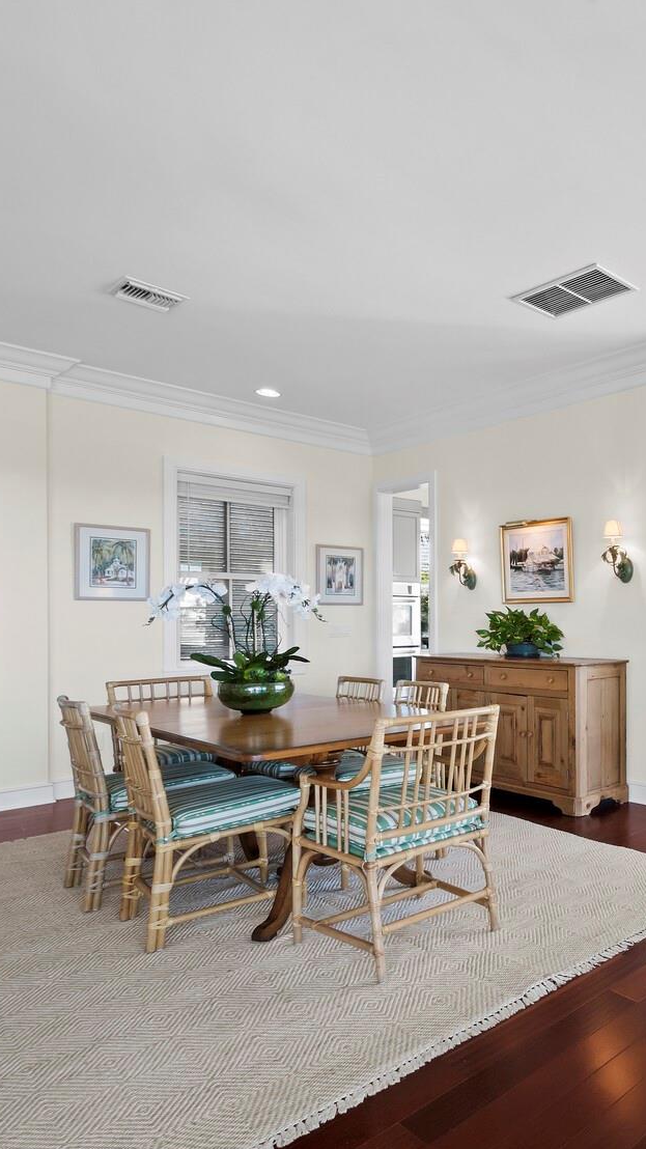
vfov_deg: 81.1
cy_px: 613
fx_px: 670
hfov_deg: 43.1
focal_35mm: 22
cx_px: 666
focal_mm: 7
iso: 250
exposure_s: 1/3
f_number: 11
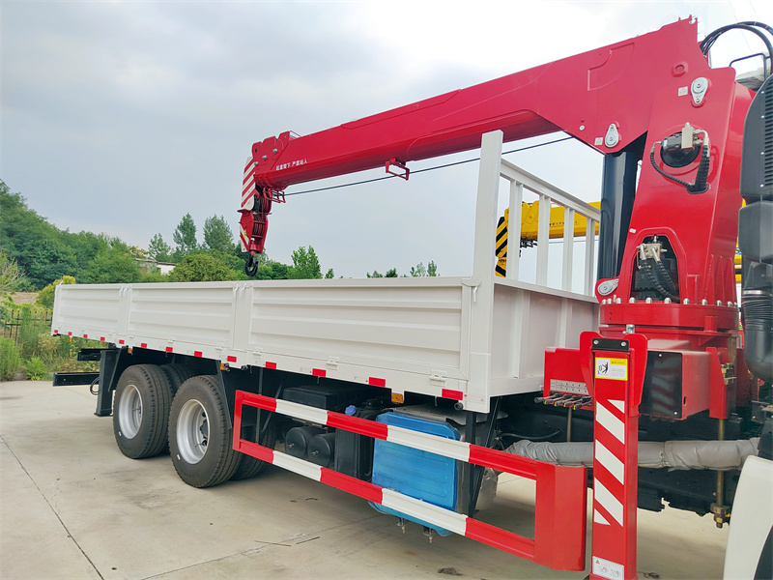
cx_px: 386
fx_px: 514
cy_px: 290
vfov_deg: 58.9
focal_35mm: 23
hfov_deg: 73.9
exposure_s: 1/120
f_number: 1.9
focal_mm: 5.52
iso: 128
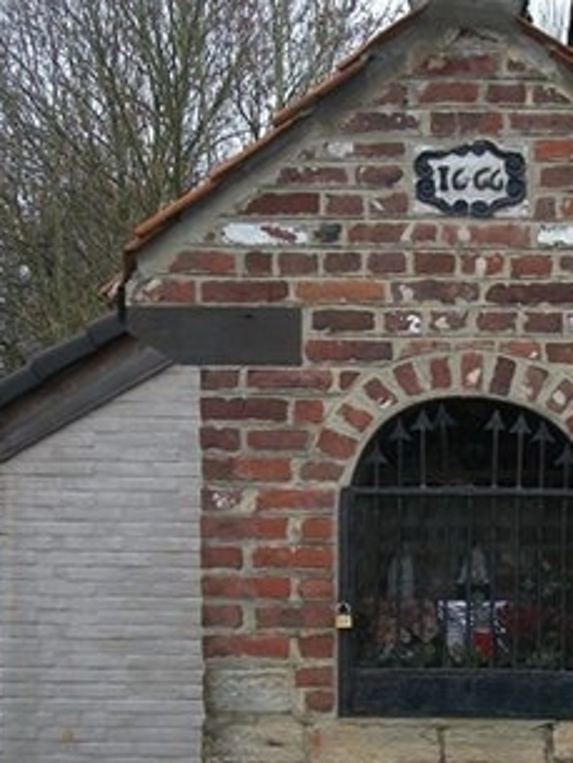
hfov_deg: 23.1
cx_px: 435
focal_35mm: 63
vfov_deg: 30.7
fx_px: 1389
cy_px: 433
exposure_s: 1/160
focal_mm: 5.7
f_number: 2.9
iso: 80
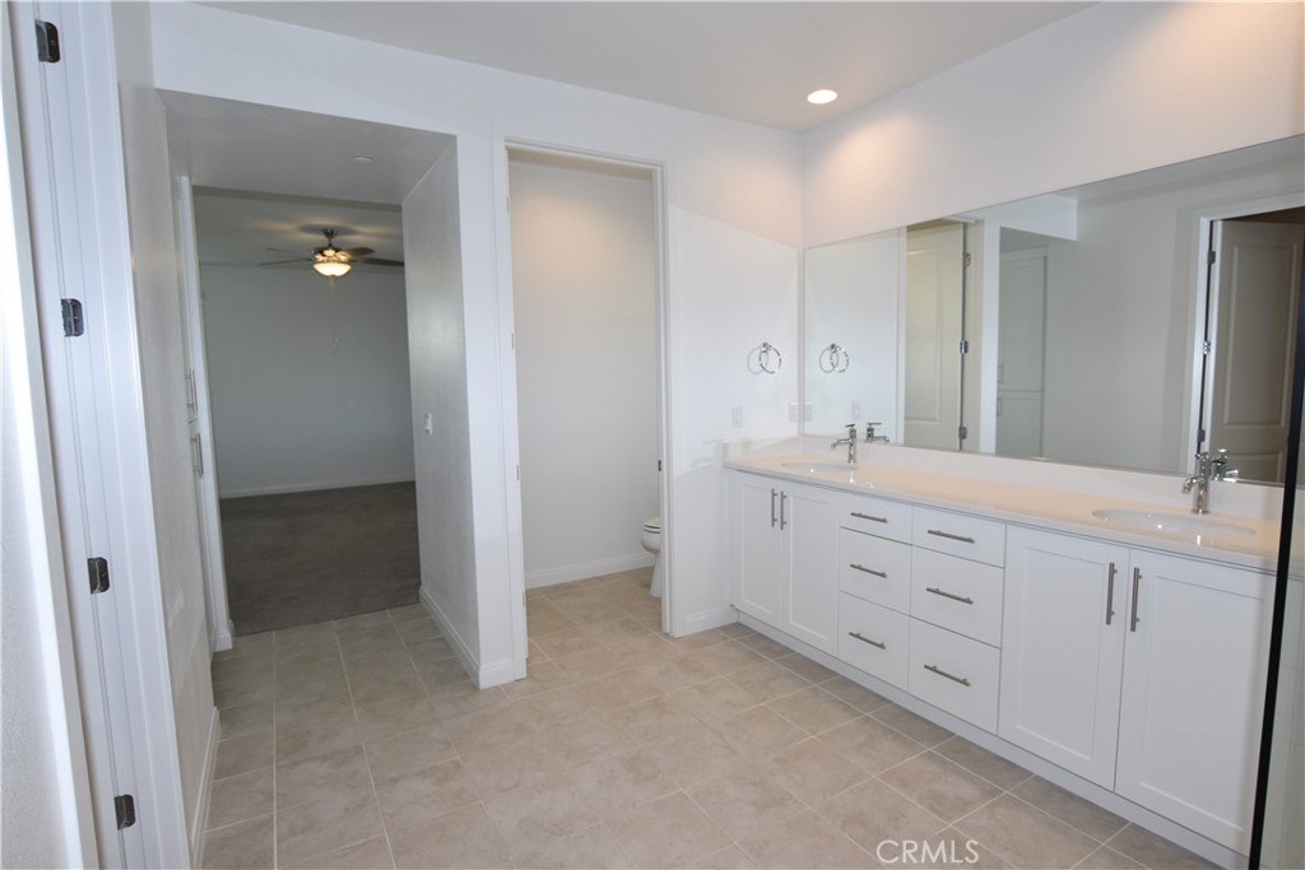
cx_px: 652
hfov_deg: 90.0
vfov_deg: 67.4
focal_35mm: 18
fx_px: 653
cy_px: 435
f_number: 5
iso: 400
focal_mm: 12
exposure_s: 1/100
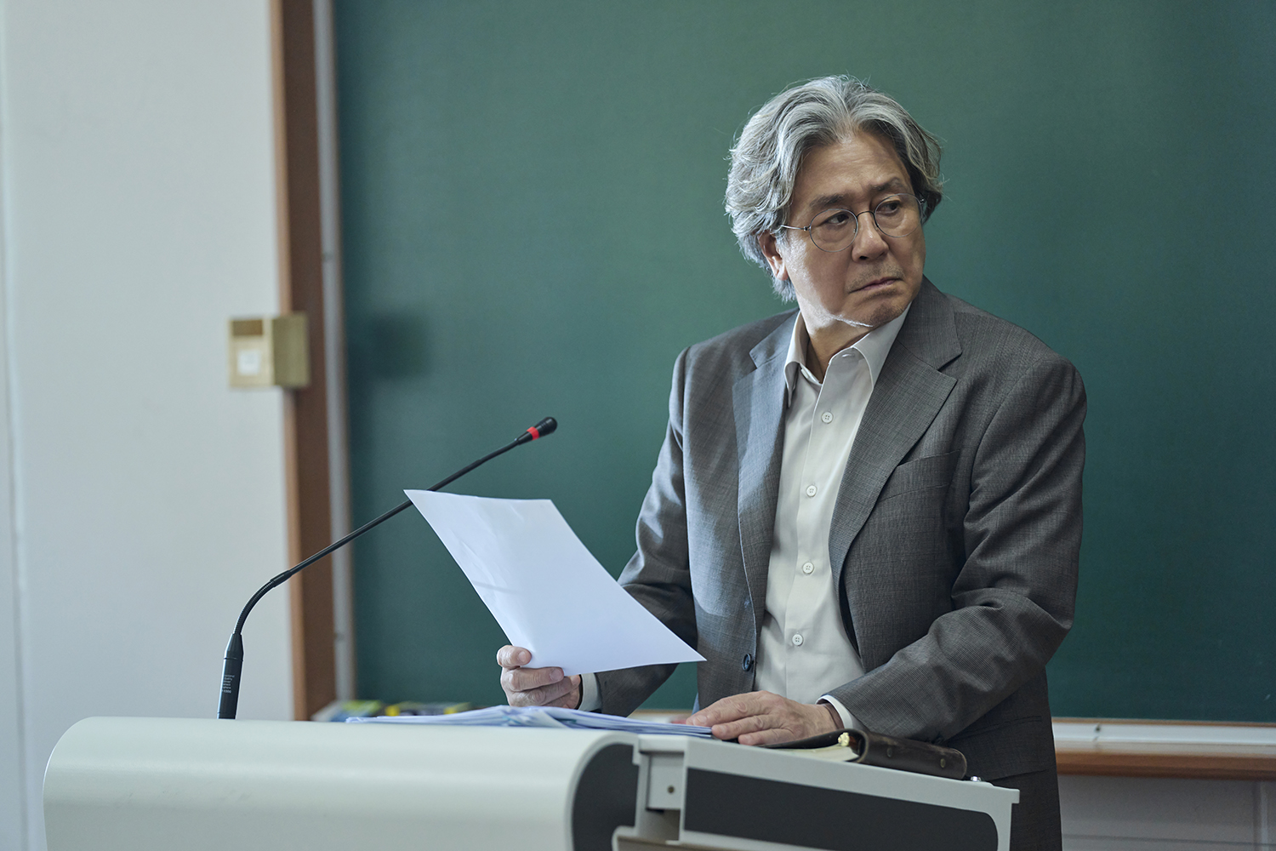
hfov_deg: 14.9
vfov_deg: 9.9
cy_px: 426
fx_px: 4891
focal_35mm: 138
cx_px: 638
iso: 1250
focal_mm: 138
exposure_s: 1/320
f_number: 2.8
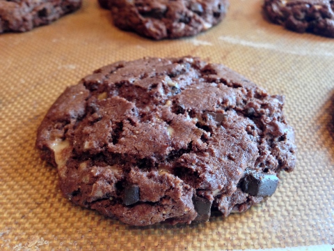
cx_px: 167
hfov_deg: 55.4
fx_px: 318
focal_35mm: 33
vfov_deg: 42.9
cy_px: 126
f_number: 2.4
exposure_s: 1/20
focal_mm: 4.12
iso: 160
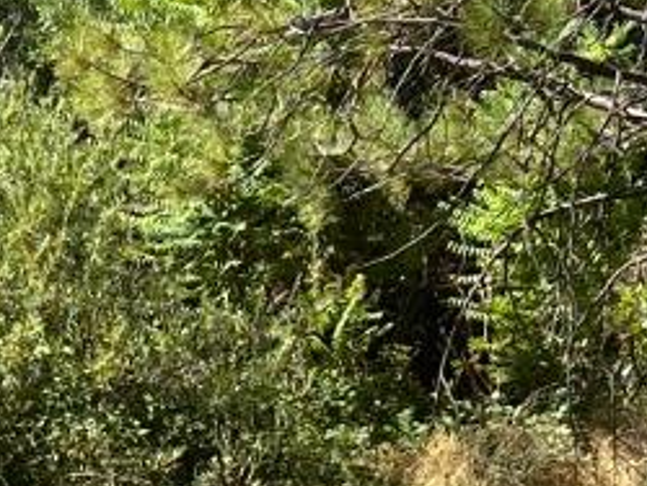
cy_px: 629
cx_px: -52
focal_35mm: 156
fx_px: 2919
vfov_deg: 9.4
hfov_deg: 12.4
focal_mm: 5.7
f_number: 1.5
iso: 50
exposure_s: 1/1751
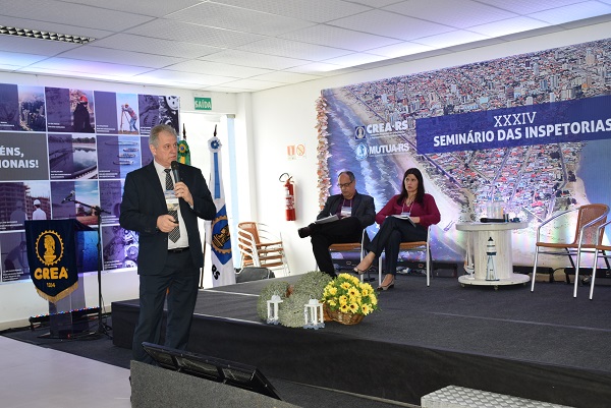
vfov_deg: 33.1
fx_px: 688
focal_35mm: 40
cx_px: 306
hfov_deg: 47.9
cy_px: 204
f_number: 5.6
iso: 560
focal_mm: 27
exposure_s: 1/125
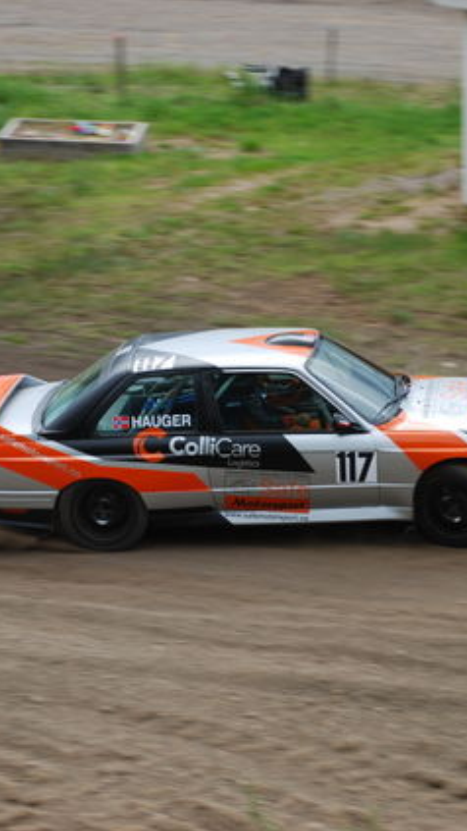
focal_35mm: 131
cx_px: 267
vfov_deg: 16.4
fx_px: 2879
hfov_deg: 9.3
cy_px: 418
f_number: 5.6
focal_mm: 55
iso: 100
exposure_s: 1/160
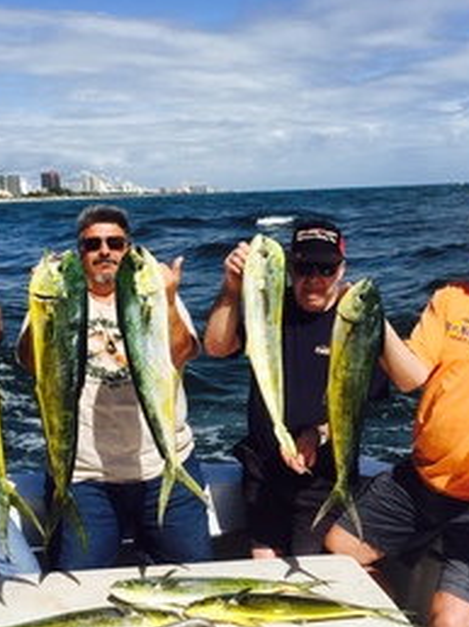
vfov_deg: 42.1
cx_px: 214
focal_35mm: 45
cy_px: 335
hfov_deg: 32.1
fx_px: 814
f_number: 2.2
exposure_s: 1/3300
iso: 32
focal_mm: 4.15
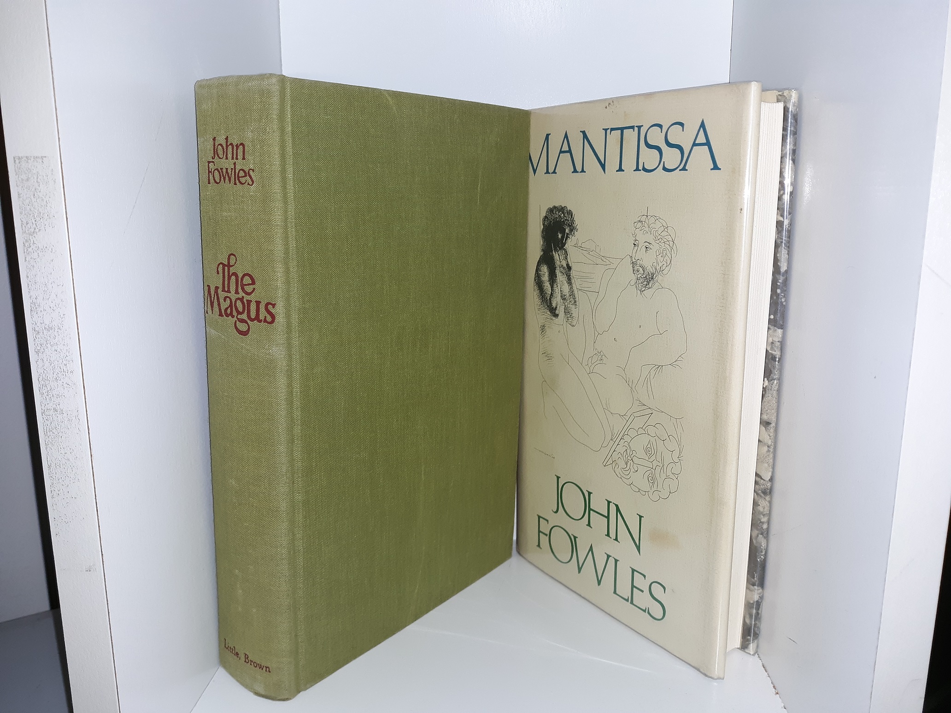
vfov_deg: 49.7
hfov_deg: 63.4
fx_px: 769
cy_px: 356
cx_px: 476
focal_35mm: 28
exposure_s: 1/120
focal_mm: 3.7
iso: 64
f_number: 1.7
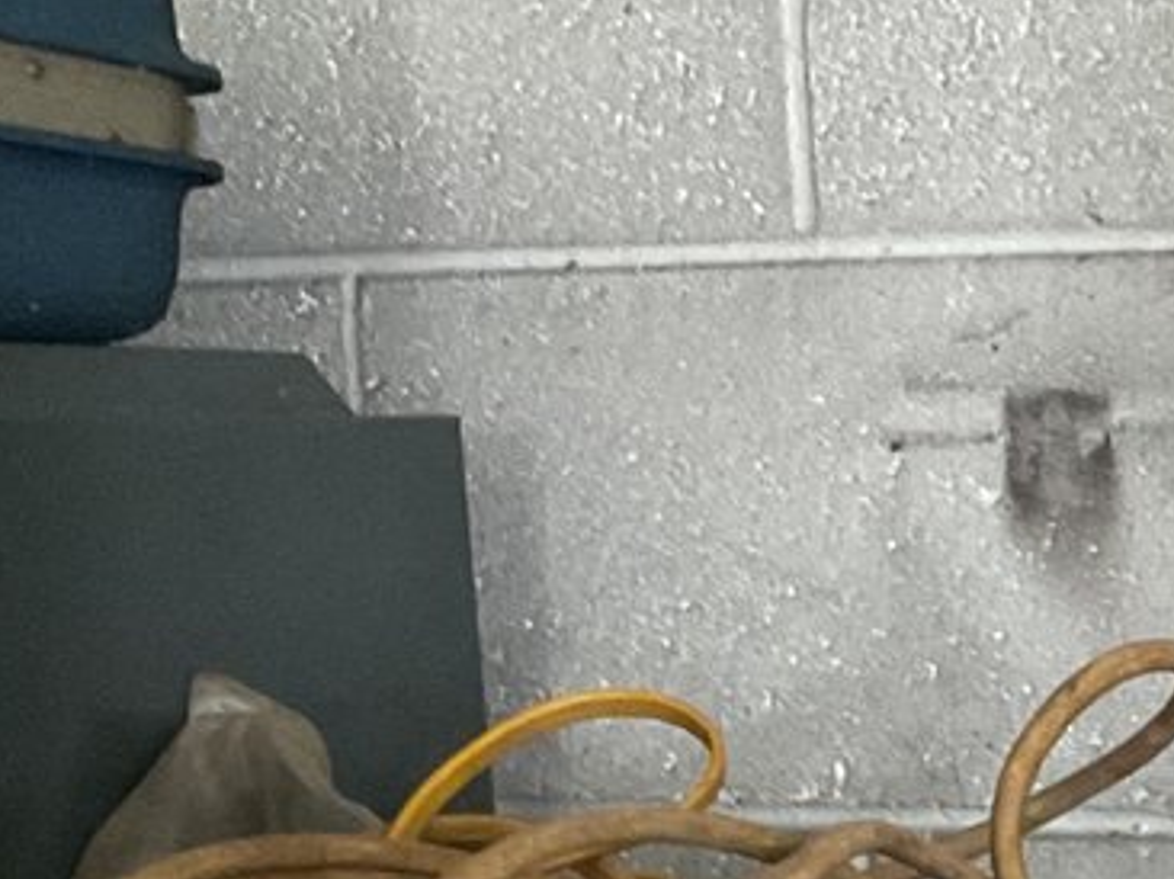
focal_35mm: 120
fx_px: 4067
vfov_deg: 11.7
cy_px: 1371
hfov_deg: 14.4
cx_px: 2138
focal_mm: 3
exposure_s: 1/60
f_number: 1.8
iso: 250
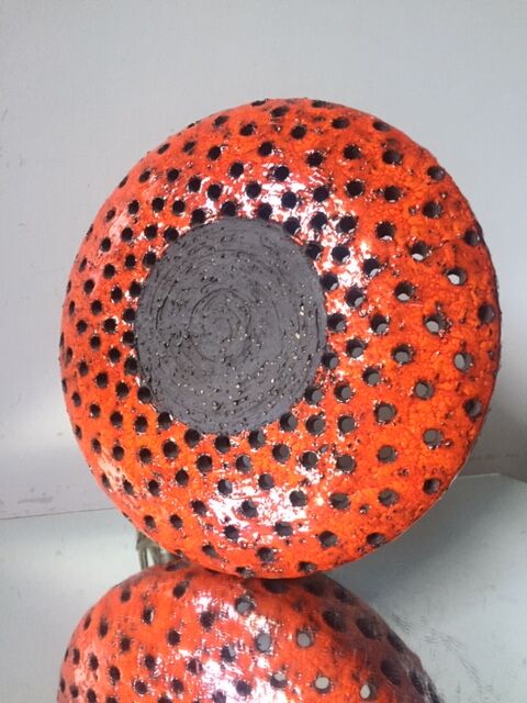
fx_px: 589
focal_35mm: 29
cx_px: 264
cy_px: 352
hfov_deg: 48.2
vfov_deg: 61.7
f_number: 2.2
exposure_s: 1/33
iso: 320
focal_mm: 4.15
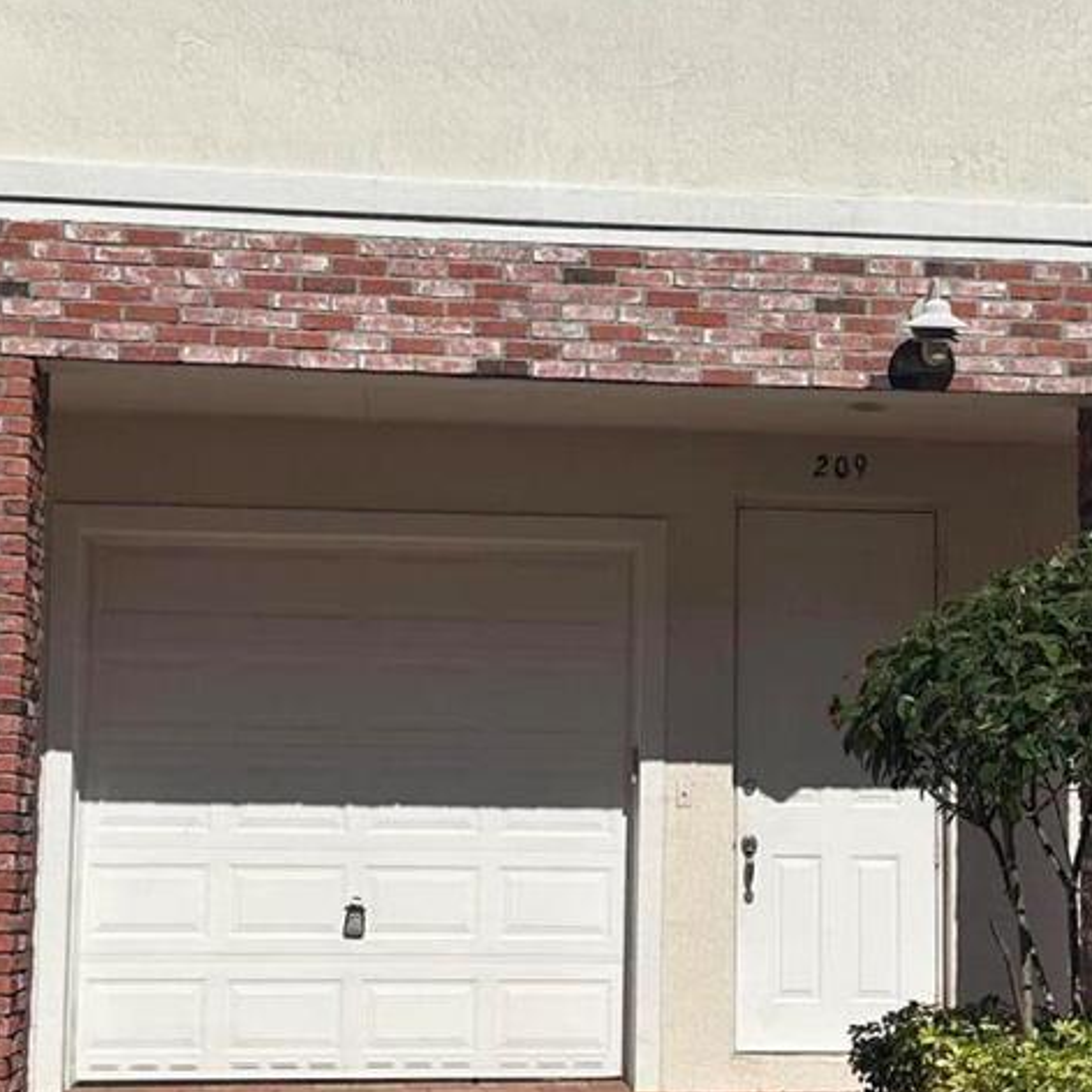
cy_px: 620
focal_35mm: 69
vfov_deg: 25.0
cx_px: 655
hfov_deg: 25.0
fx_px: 2463
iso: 80
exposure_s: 1/15625
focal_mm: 6.86
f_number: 1.78
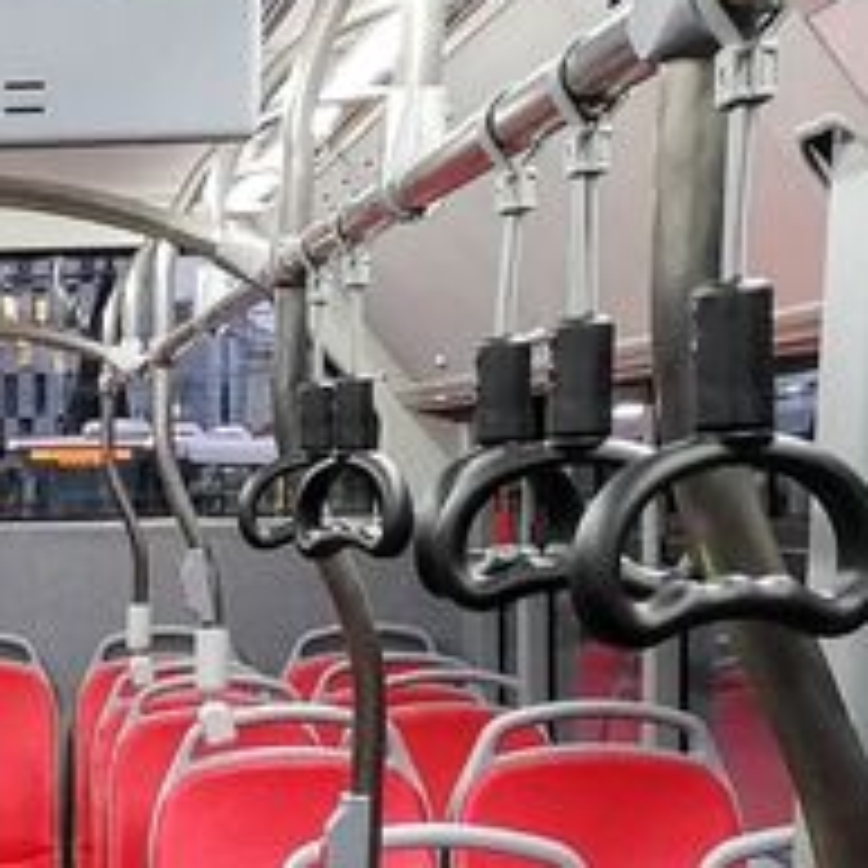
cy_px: 1091
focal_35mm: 129
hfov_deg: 12.9
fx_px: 3660
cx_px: -396
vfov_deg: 13.1
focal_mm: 5.3
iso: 500
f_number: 1.8
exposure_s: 1/40
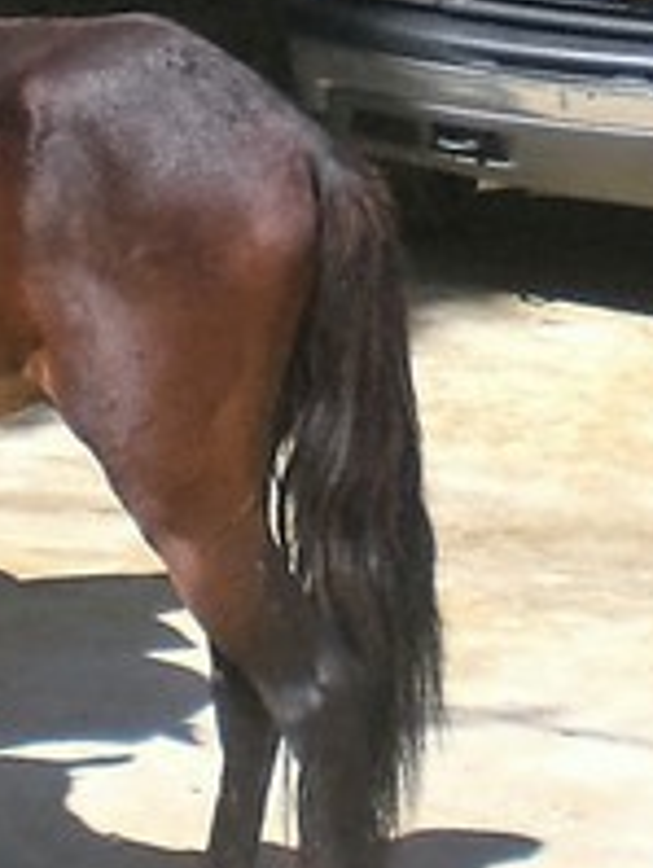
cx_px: -105
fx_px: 2309
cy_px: 281
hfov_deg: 15.6
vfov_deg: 21.2
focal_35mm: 92
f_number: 4.4
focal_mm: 6.3
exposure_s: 1/400
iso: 50
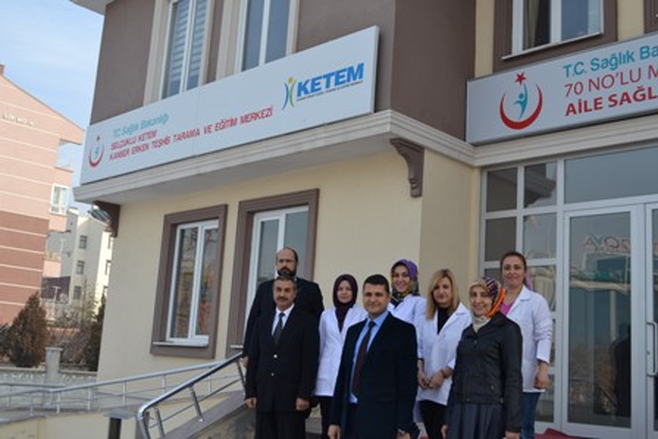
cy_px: 220
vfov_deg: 31.9
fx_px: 768
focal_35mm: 42
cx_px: 329
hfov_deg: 46.4
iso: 100
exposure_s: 1/160
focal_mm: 28
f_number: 6.3
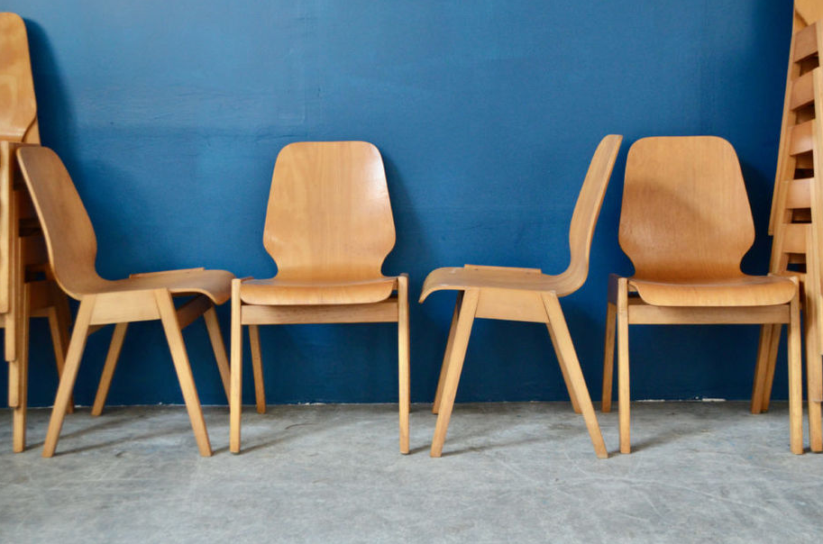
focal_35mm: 46
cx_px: 402
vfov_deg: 29.1
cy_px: 267
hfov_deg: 42.8
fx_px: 1049
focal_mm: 28
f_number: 4.5
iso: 1250
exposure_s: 1/15
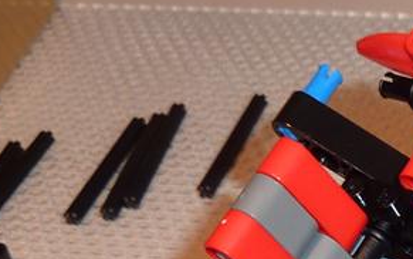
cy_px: 424
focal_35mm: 112
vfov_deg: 11.1
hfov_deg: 16.7
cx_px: 637
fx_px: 1261
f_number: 3.4
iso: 100
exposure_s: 1/30
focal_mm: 5
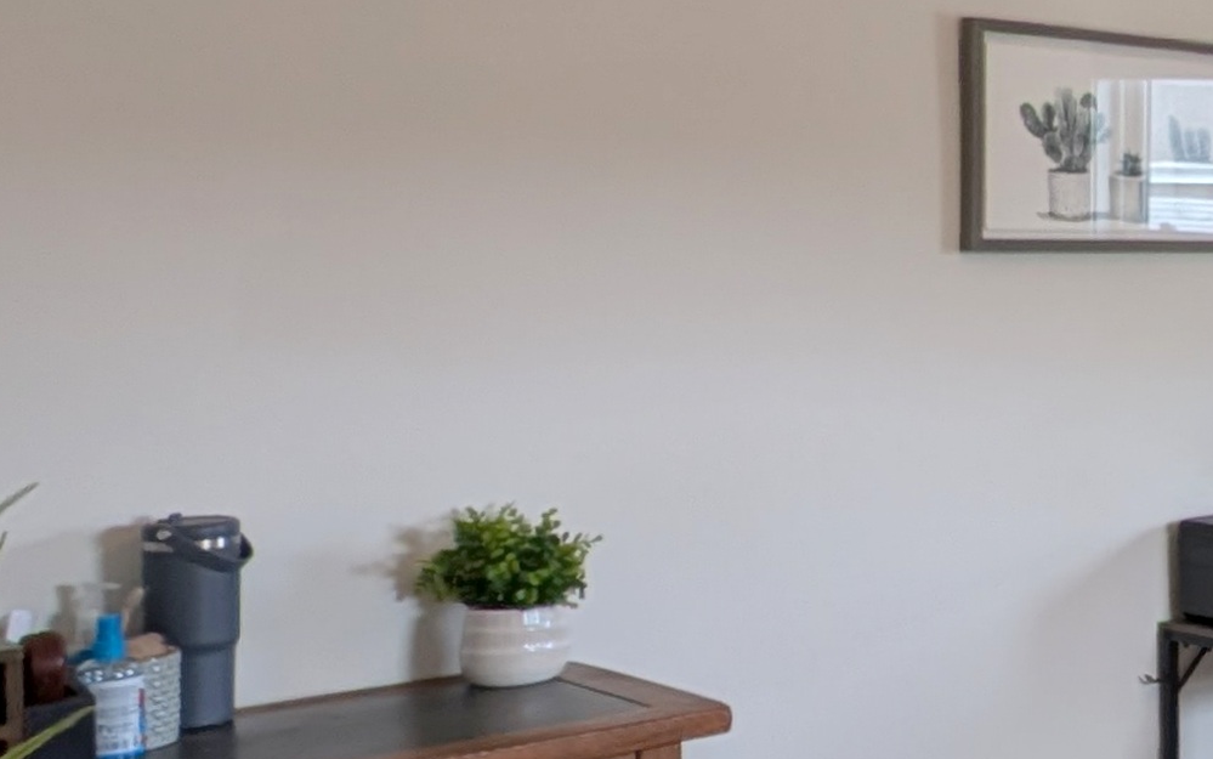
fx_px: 1720
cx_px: 1819
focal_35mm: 52
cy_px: 289
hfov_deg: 27.2
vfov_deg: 24.8
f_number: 1.95
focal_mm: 2.23
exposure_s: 1/140
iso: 41
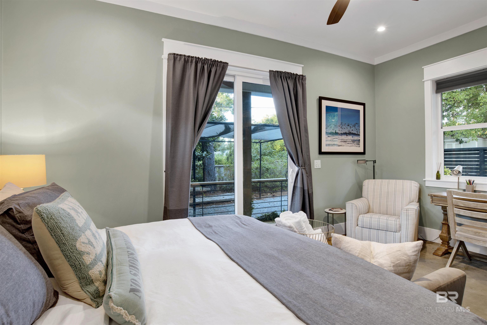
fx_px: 243
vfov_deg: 67.4
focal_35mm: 18
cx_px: 244
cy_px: 162
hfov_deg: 90.0
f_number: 11
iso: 200
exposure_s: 1
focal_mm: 18
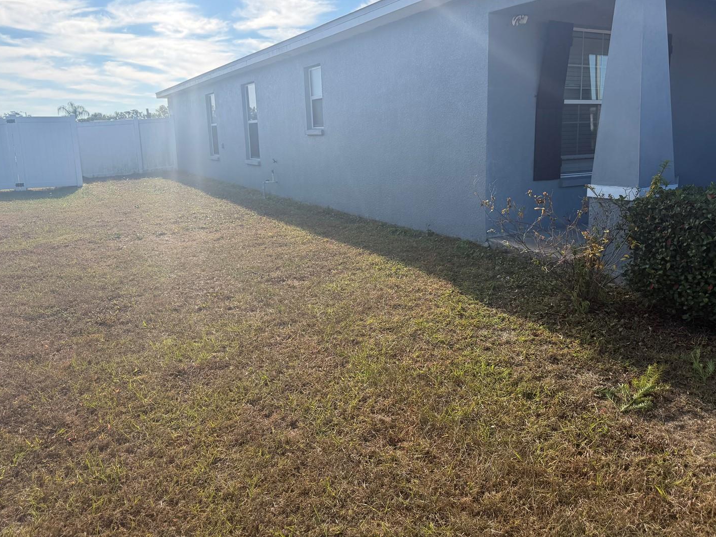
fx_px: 559
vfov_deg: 51.2
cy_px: 237
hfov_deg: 65.2
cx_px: 389
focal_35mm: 27
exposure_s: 1/3279
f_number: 1.78
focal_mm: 6.76
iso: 100
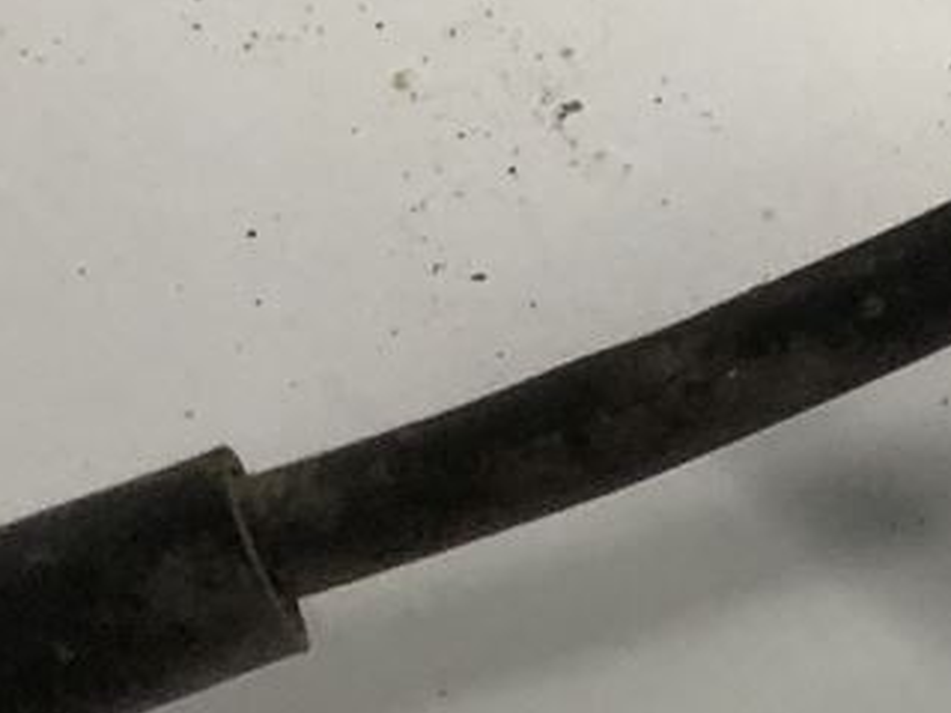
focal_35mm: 180
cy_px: 403
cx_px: 1711
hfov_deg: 10.4
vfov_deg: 8.2
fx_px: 4943
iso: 32
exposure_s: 1/25
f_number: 1.8
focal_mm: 3.99
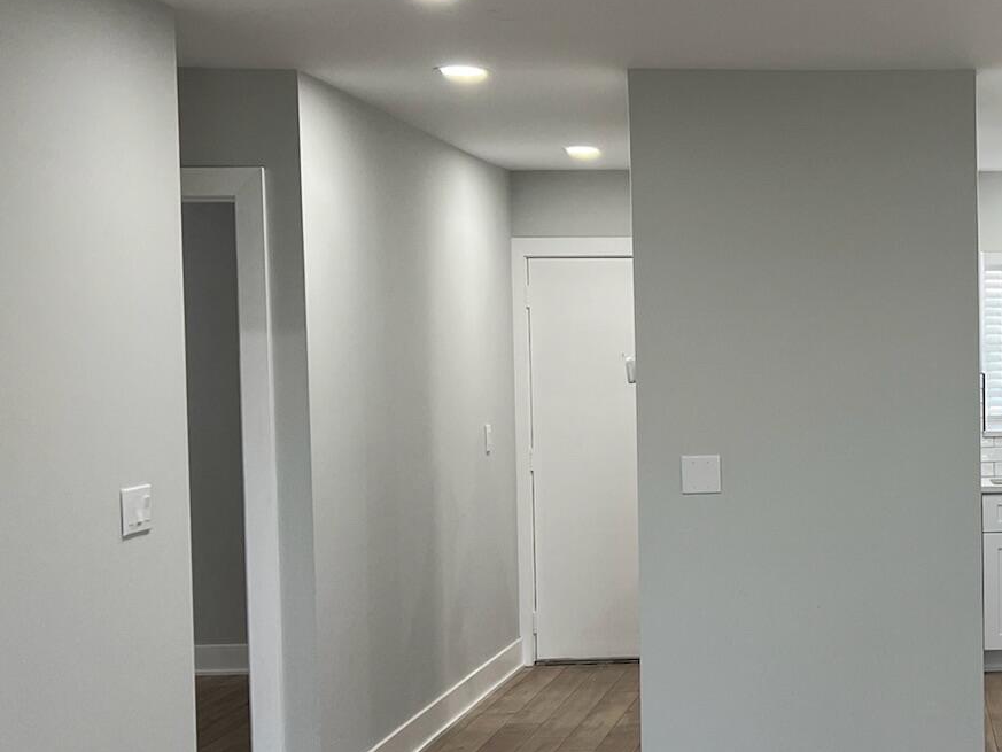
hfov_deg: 29.2
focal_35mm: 61
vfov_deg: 24.0
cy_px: 425
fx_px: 1766
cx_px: 1047
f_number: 1.5
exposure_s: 1/120
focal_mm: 5.7
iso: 80
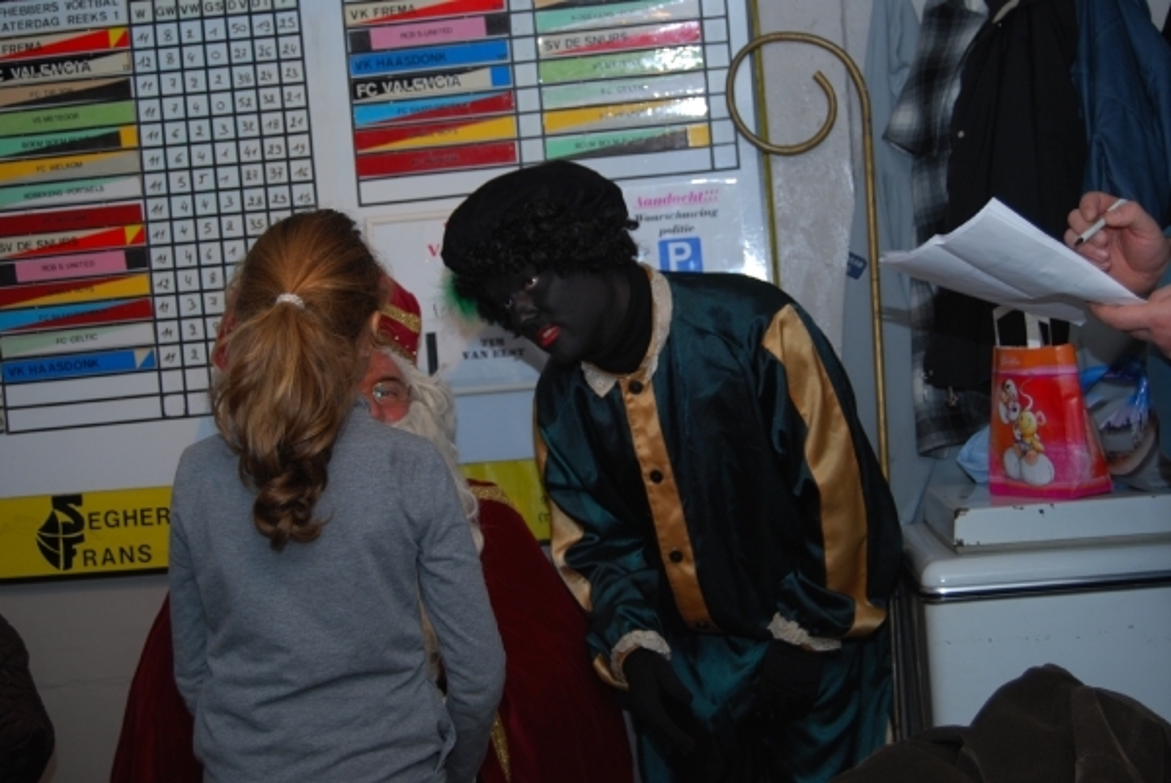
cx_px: 586
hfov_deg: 35.0
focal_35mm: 57
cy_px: 392
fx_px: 1855
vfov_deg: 23.8
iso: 200
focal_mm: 38
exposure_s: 1/60
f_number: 4.8
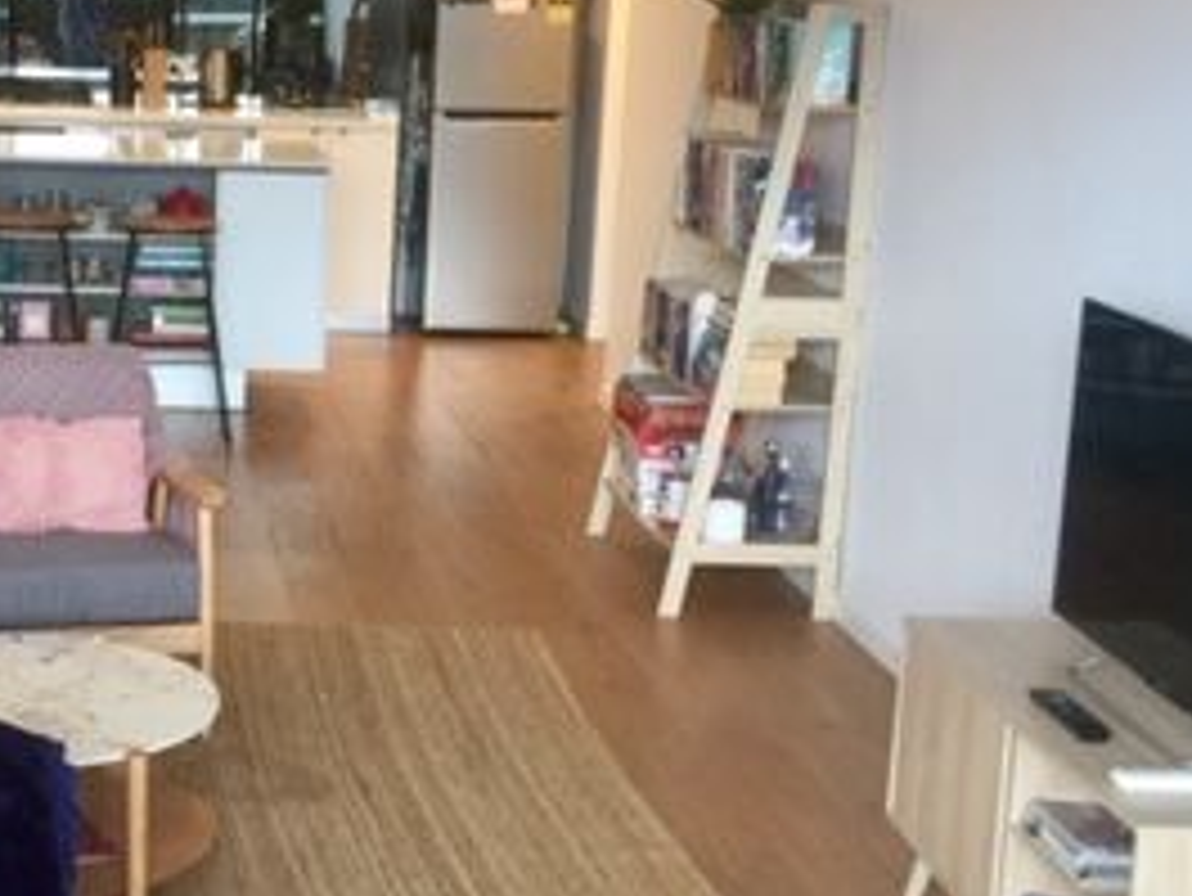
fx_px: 2412
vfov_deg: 21.0
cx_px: 166
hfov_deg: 27.0
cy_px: 405
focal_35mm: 70
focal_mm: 4.15
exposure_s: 1/17
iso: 40
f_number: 2.2
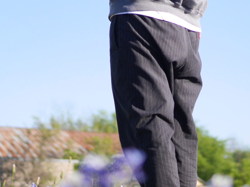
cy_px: -26
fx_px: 968
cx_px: 183
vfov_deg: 10.9
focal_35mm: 134
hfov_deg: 14.7
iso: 200
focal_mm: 25
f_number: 1.4
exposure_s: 1/4000
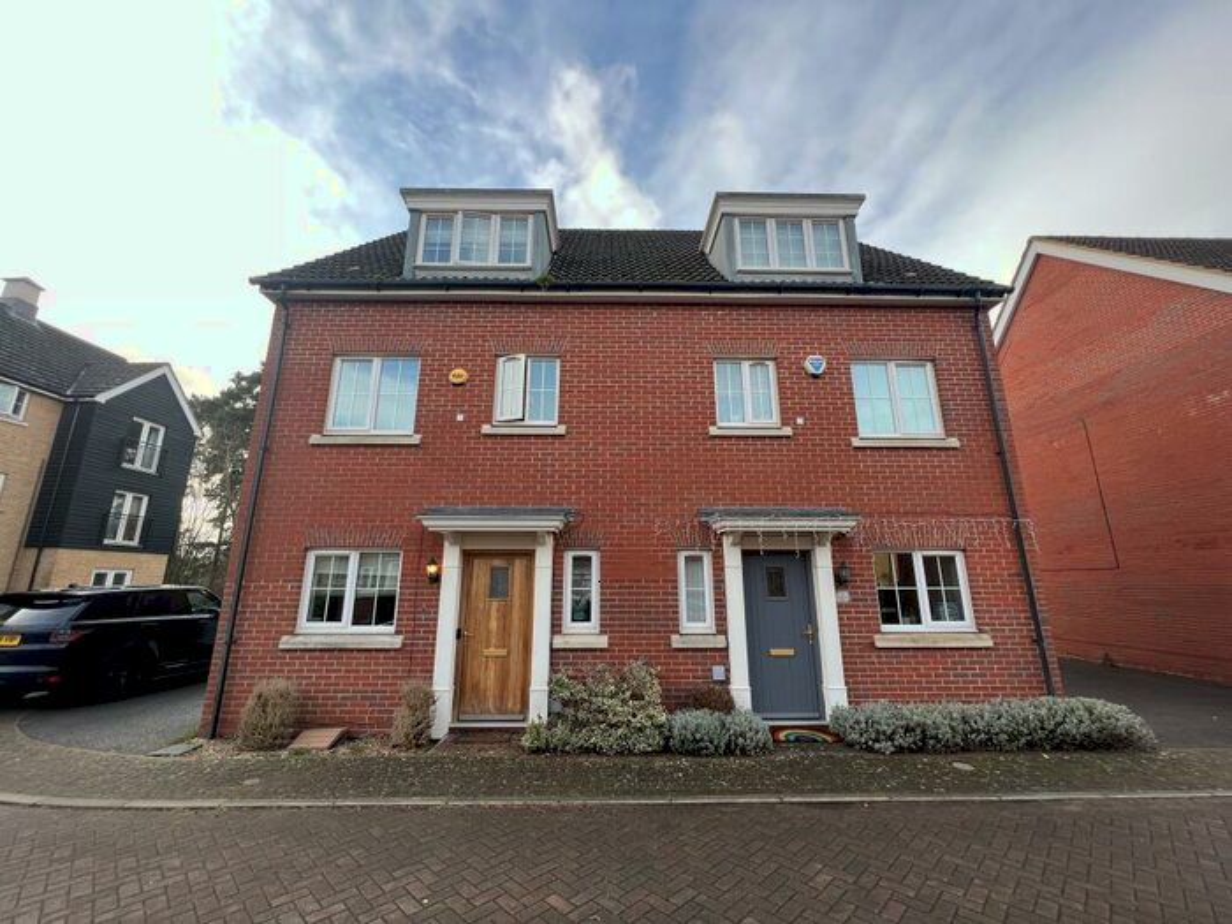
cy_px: 462
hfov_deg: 106.2
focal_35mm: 13
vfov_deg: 89.9
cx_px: 616
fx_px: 463
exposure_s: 1/221
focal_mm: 1.57
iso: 32
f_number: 1.8
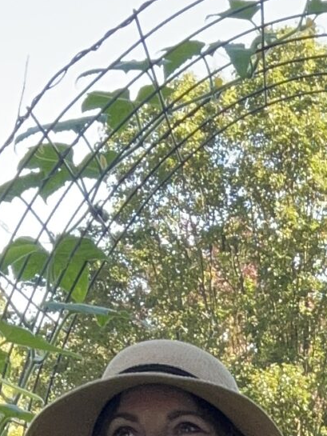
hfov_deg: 10.0
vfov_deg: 12.3
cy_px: 884
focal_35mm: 141
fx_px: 1775
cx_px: 555
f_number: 1.9
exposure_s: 1/121
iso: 50
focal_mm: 2.69
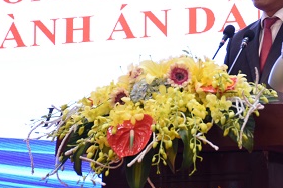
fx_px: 1407
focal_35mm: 179
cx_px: 256
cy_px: 18
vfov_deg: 7.6
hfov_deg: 11.4
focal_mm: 56
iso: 400
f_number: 5.6
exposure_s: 1/13
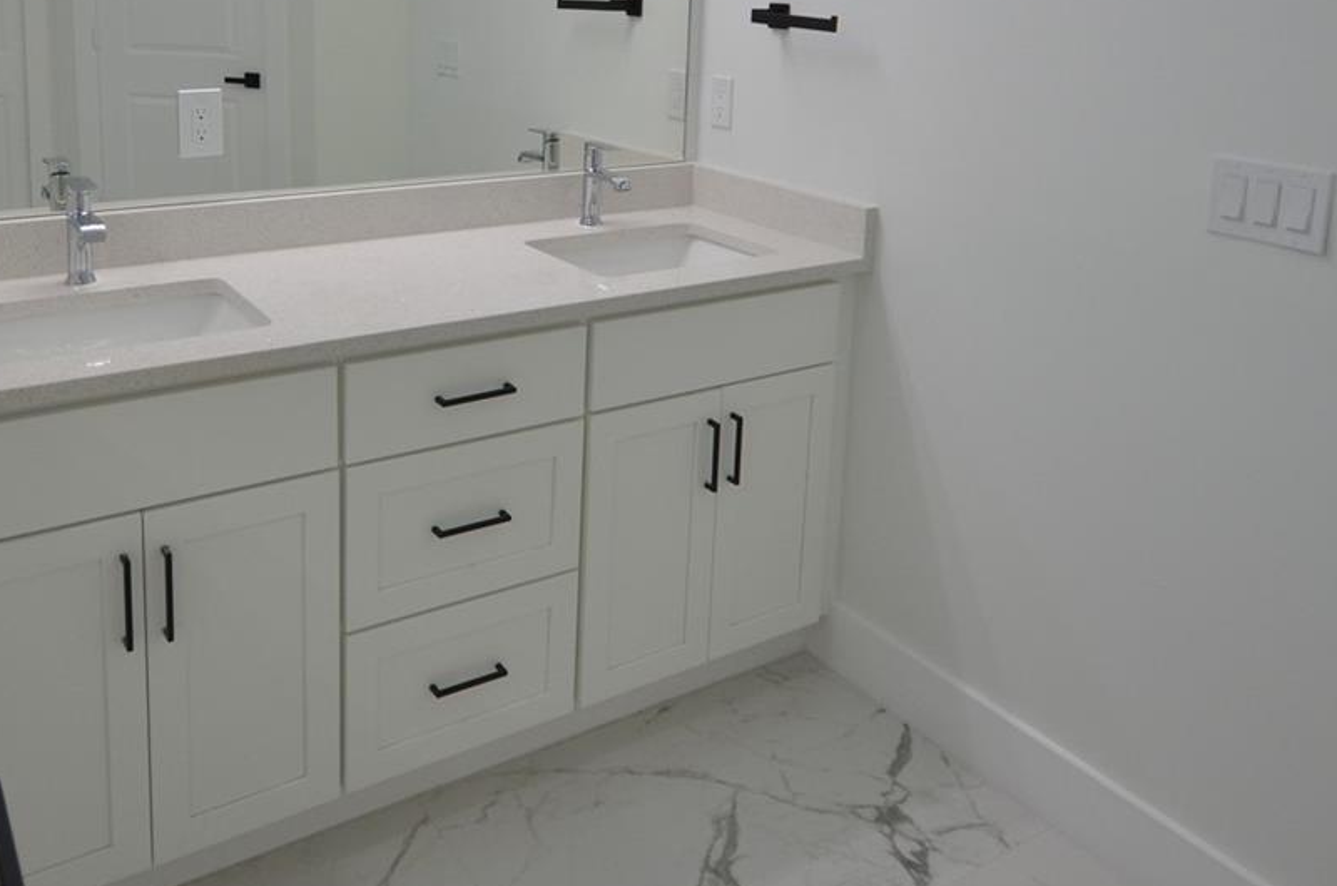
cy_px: 111
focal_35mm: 30
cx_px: 538
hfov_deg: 61.5
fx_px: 1112
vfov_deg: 40.6
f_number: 5
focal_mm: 10
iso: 400
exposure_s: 1/100
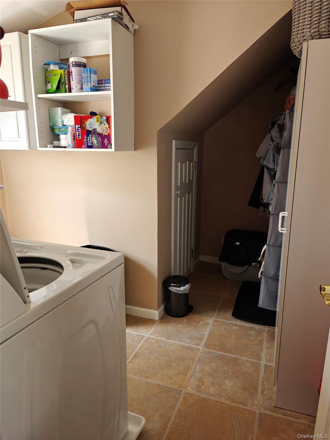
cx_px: 165
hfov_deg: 58.9
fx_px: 292
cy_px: 220
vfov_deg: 73.9
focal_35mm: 23
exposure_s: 1/100
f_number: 1.6
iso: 800
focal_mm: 6.06
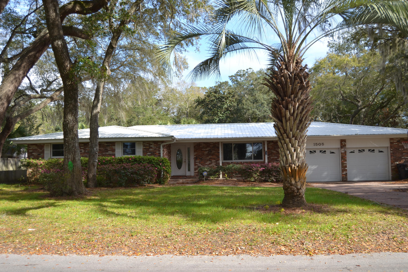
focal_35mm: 30
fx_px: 340
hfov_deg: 61.9
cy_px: 136
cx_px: 204
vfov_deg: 43.6
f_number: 3.5
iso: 100
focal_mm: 20
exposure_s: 1/400
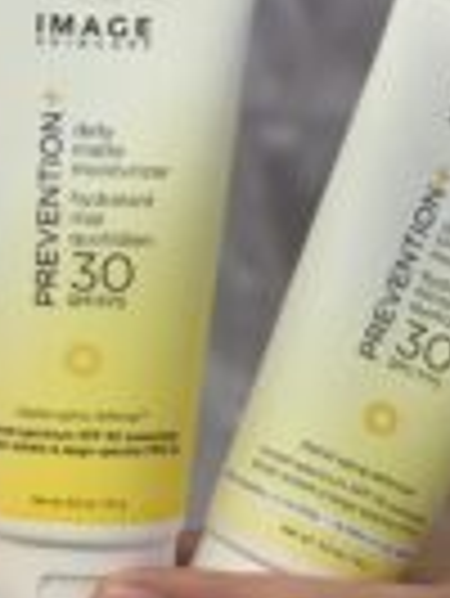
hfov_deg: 10.8
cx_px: 88
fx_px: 2371
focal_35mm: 137
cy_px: 238
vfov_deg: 14.4
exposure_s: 1/100
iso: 100
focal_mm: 6
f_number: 2.4
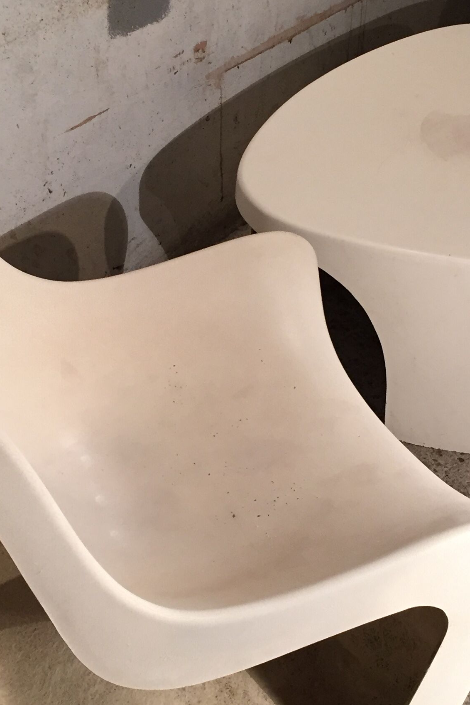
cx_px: 261
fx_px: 1135
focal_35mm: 58
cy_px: 330
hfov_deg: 23.4
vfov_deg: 34.5
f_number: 2.2
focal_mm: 4.15
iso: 160
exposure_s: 1/33
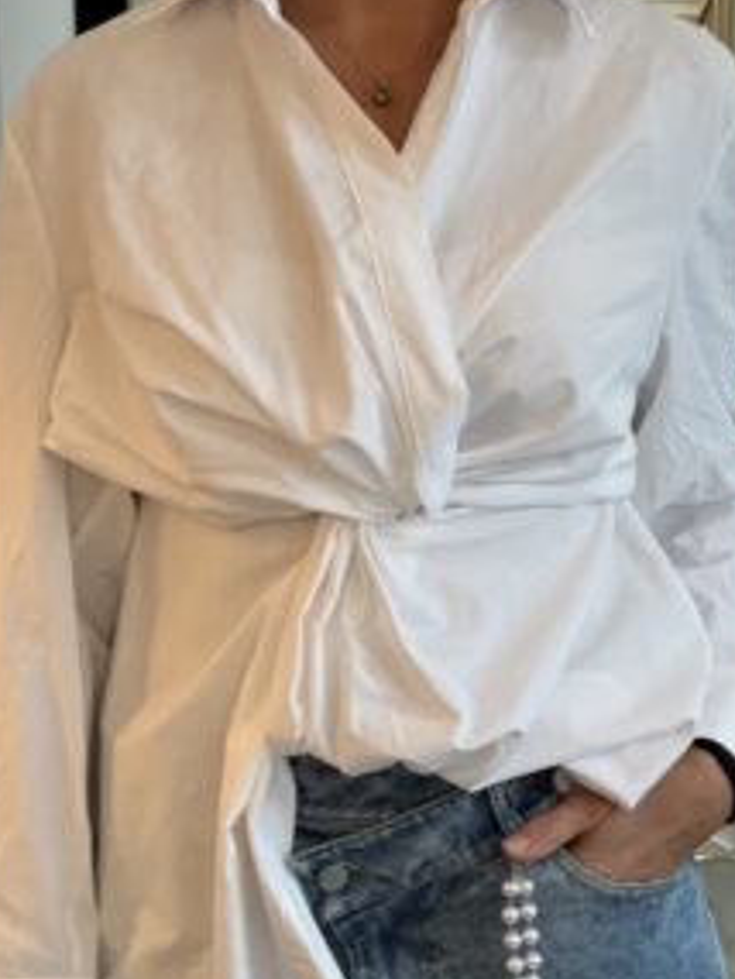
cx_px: 412
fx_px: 3055
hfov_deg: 13.7
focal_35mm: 108
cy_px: 642
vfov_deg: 18.2
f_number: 2.8
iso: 320
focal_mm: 9
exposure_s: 1/50
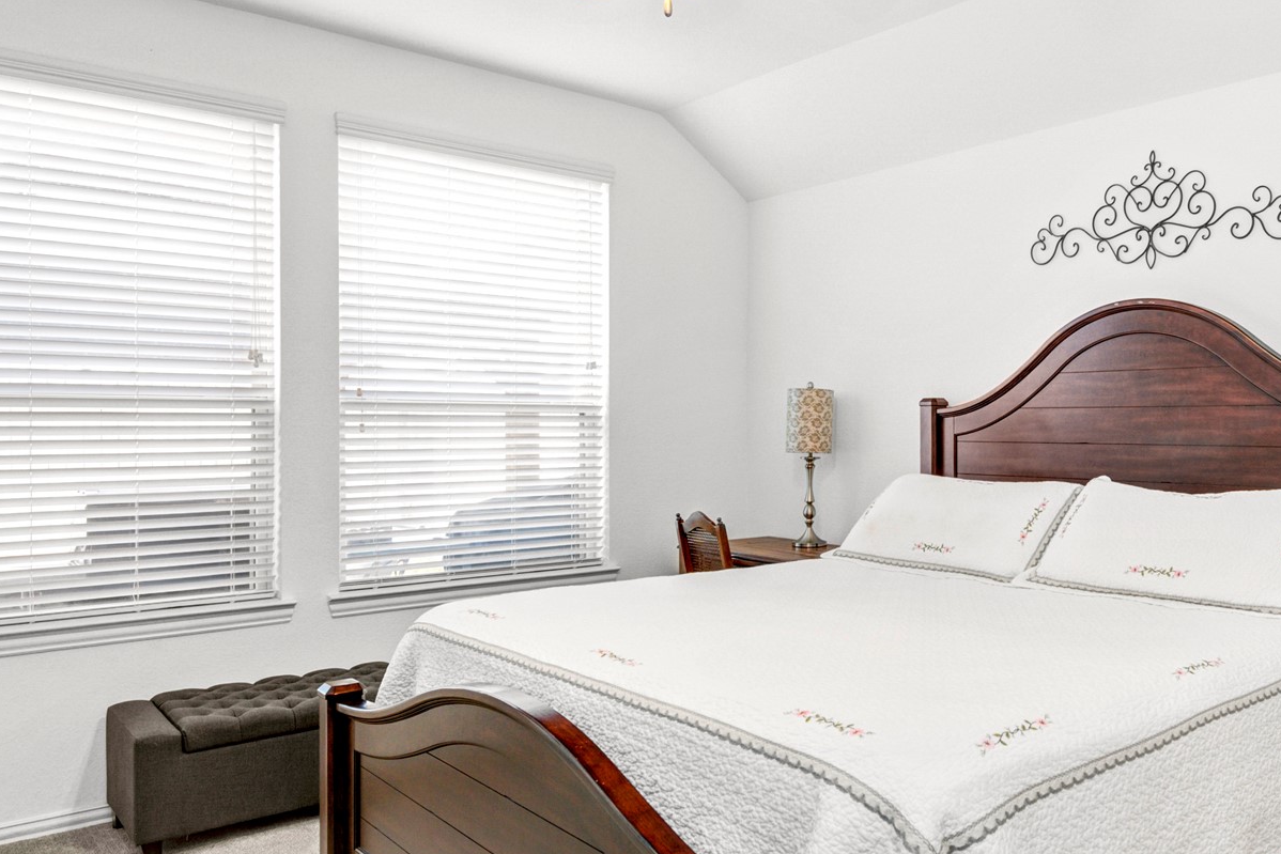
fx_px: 1032
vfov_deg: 45.0
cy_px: 439
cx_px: 932
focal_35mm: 29
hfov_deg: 60.8
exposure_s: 1/5
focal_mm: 16
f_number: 8
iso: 320
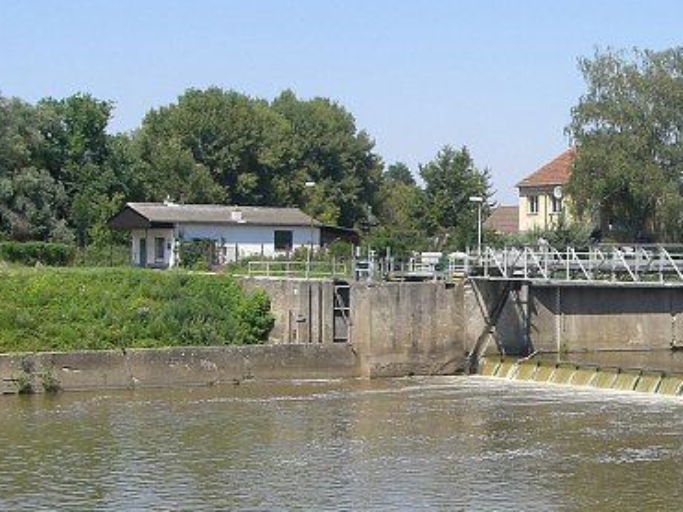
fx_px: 1617
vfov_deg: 17.8
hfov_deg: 22.7
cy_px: 427
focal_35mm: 82
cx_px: 712
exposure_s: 1/500
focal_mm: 6.3
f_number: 4.4
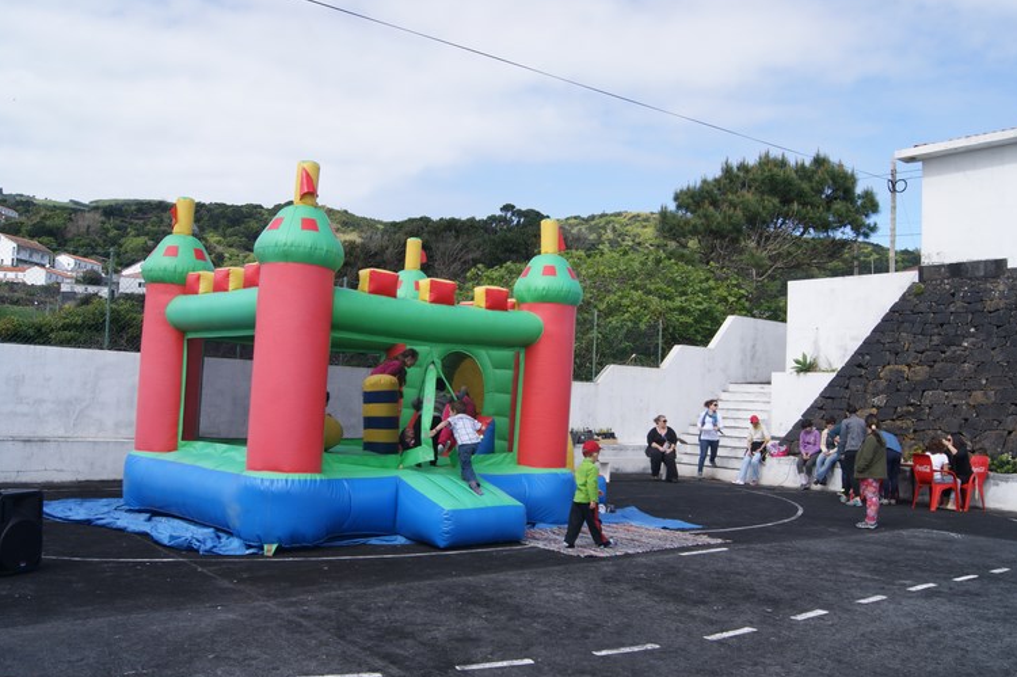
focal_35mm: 32
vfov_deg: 41.0
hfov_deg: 58.7
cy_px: 357
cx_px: 536
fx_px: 903
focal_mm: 20
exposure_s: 1/125
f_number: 10
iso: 100
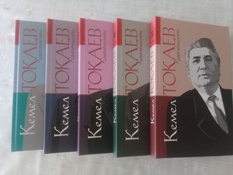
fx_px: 209
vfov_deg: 45.4
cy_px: 88
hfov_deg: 58.4
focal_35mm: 31
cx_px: 116
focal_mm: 3.3
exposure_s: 1/24
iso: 200
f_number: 2.2
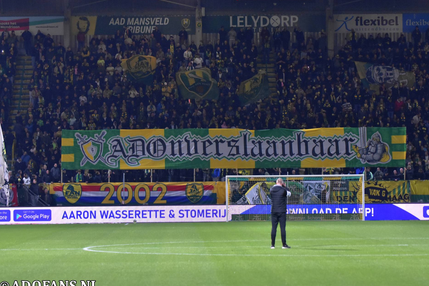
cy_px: 145
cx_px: 217
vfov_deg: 8.1
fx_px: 2014
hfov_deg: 12.2
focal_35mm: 169
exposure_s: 1/320
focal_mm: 110
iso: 2500
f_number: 2.8
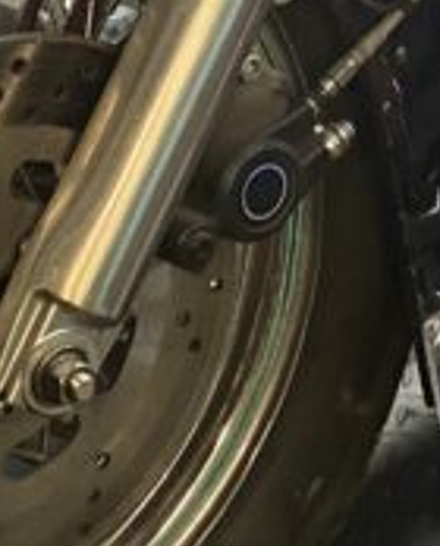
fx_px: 2417
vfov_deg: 11.8
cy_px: -458
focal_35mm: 149
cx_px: 563
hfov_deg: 10.2
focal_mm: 4.25
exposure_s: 1/60
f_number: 1.8
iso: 160
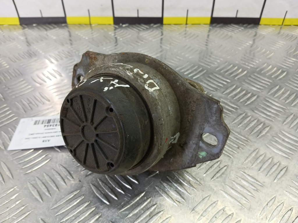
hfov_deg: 73.9
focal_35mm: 23
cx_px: 149
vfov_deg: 58.9
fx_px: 198
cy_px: 112
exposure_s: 1/50
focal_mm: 4.11
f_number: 1.6
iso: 150
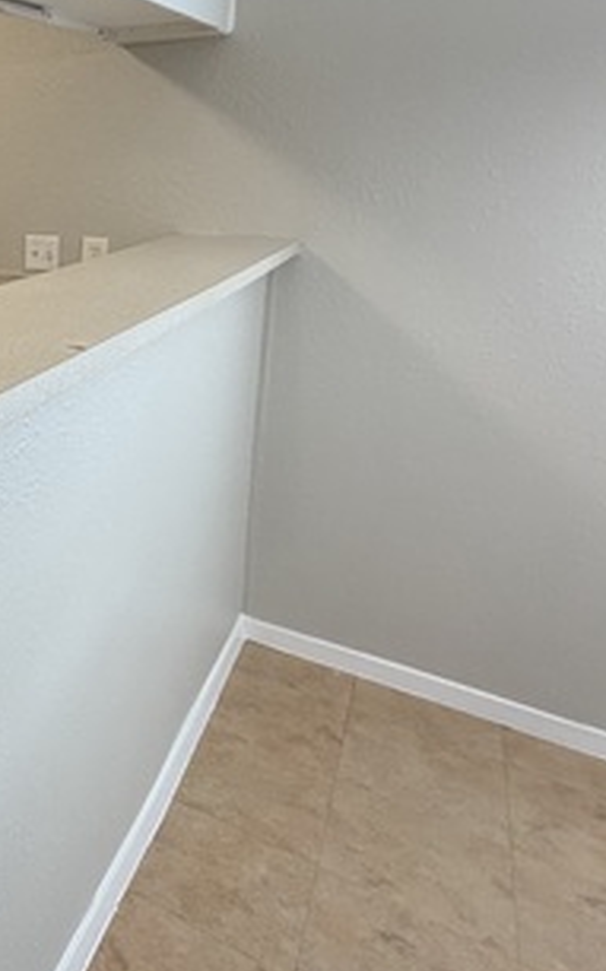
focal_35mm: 31
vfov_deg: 59.0
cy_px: 282
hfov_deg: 30.2
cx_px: -219
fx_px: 820
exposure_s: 1/120
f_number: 2.2
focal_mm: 2.22
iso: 320
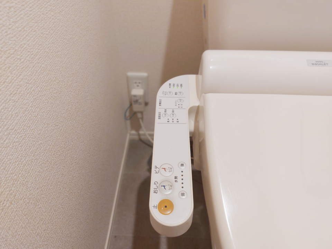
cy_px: 124
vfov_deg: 56.8
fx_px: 230
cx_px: 166
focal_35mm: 24
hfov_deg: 71.6
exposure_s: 1/24
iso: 80
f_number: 1.8
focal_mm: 5.23
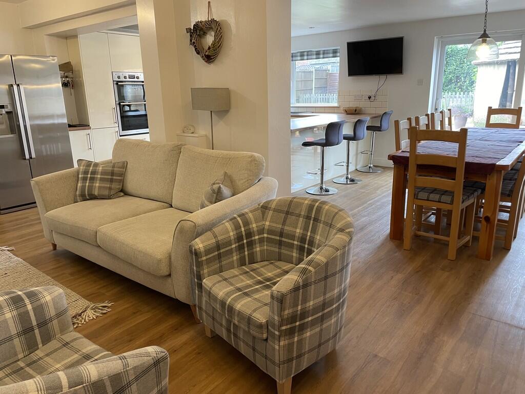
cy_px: 197
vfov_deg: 53.1
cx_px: 262
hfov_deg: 67.3
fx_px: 394
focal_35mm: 26
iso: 80
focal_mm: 4.2
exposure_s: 1/50
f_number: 1.6
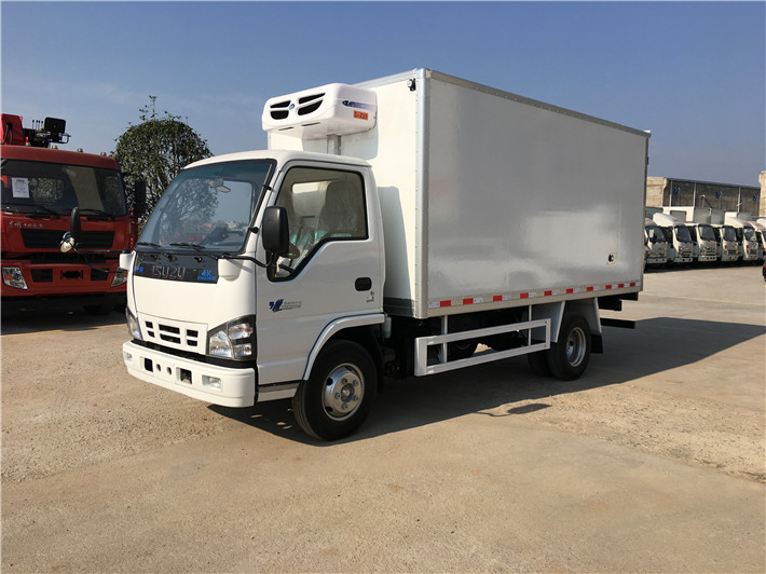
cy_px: 287
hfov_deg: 61.7
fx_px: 642
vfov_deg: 48.2
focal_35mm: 29
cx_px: 383
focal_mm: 4.15
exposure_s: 1/2653
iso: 25
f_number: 2.2
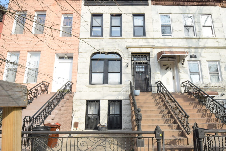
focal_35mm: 20
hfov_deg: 85.0
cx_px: 120
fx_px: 123
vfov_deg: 62.8
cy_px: 83
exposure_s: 1/250
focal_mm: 11
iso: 320
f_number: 8
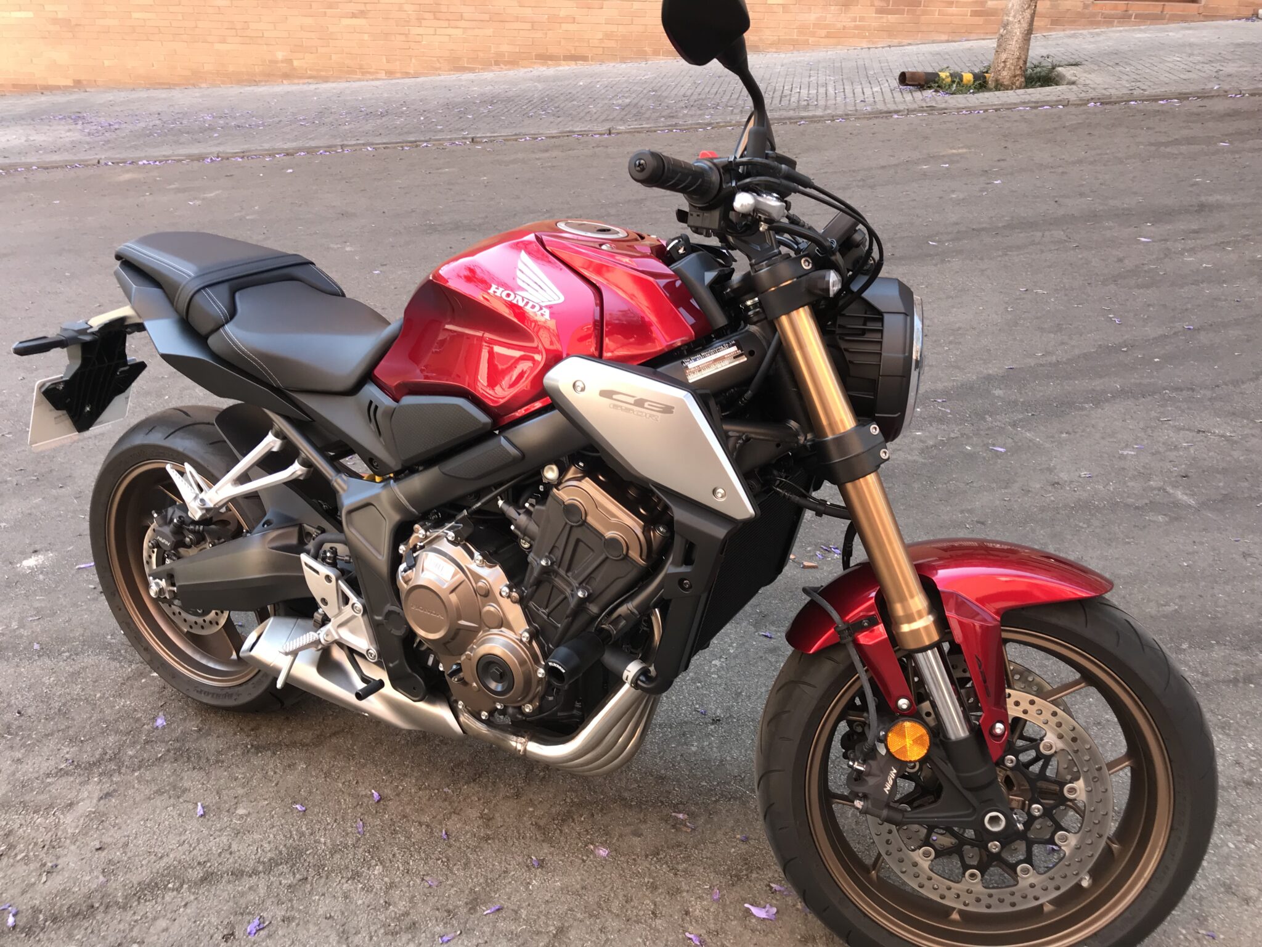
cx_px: 631
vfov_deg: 49.7
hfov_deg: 63.4
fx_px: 1021
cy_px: 474
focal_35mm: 28
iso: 25
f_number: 1.8
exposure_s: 1/100
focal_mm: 3.99
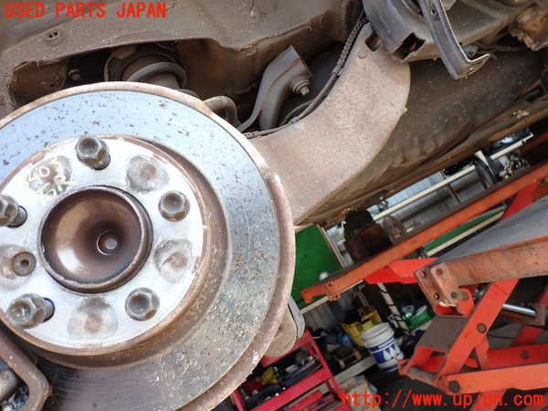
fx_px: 396
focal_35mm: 25
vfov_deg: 54.9
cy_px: 206
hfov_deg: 69.4
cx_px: 274
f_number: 2.8
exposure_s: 1/80
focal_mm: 4.5
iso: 100
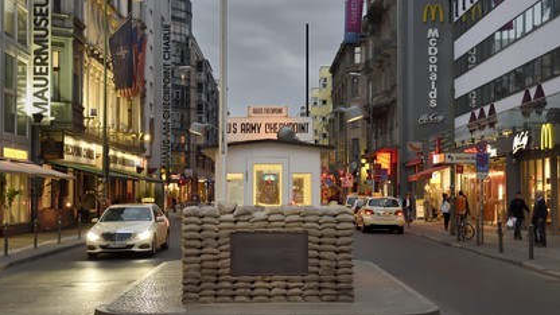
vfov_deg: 21.8
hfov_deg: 37.8
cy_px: 156
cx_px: 279
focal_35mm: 55
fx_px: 817
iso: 6400
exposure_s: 1/60
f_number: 7.1
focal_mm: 52
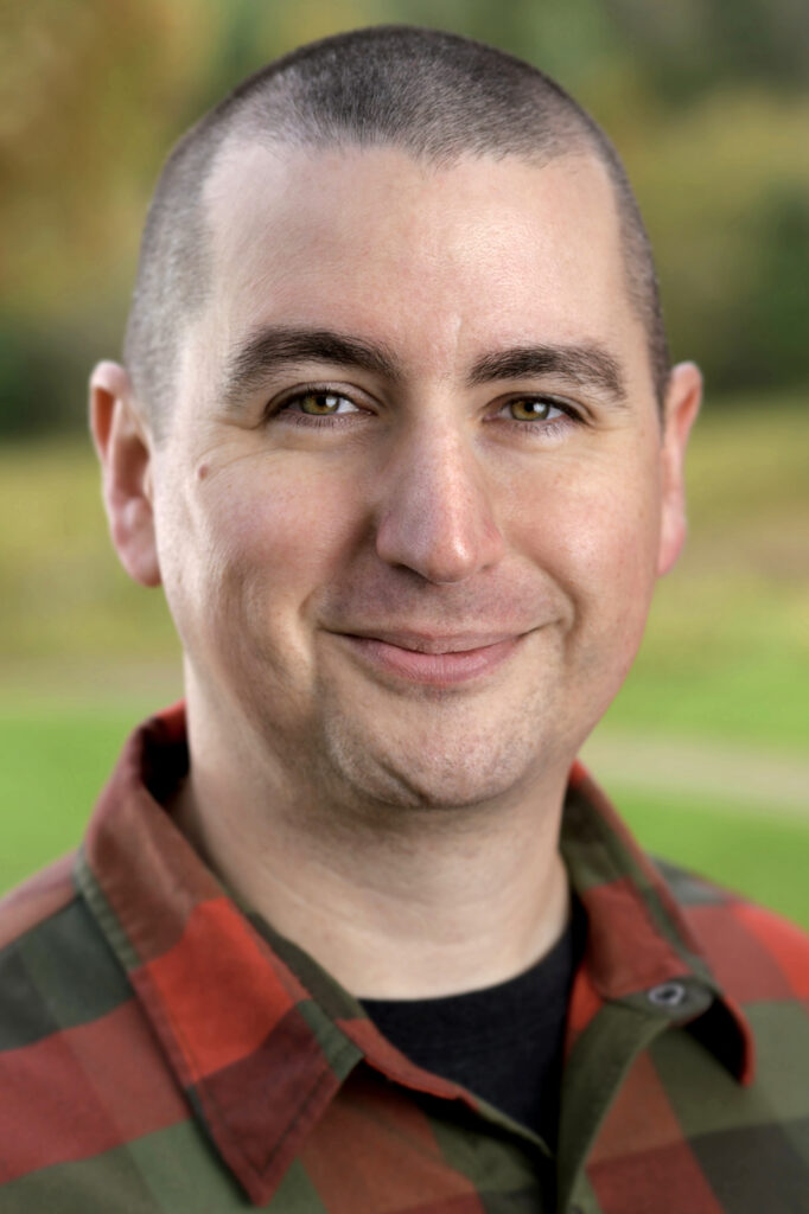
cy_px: 607
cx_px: 404
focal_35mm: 85
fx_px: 2867
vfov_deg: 23.9
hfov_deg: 16.1
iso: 320
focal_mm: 85
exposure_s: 1/1000
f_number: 4
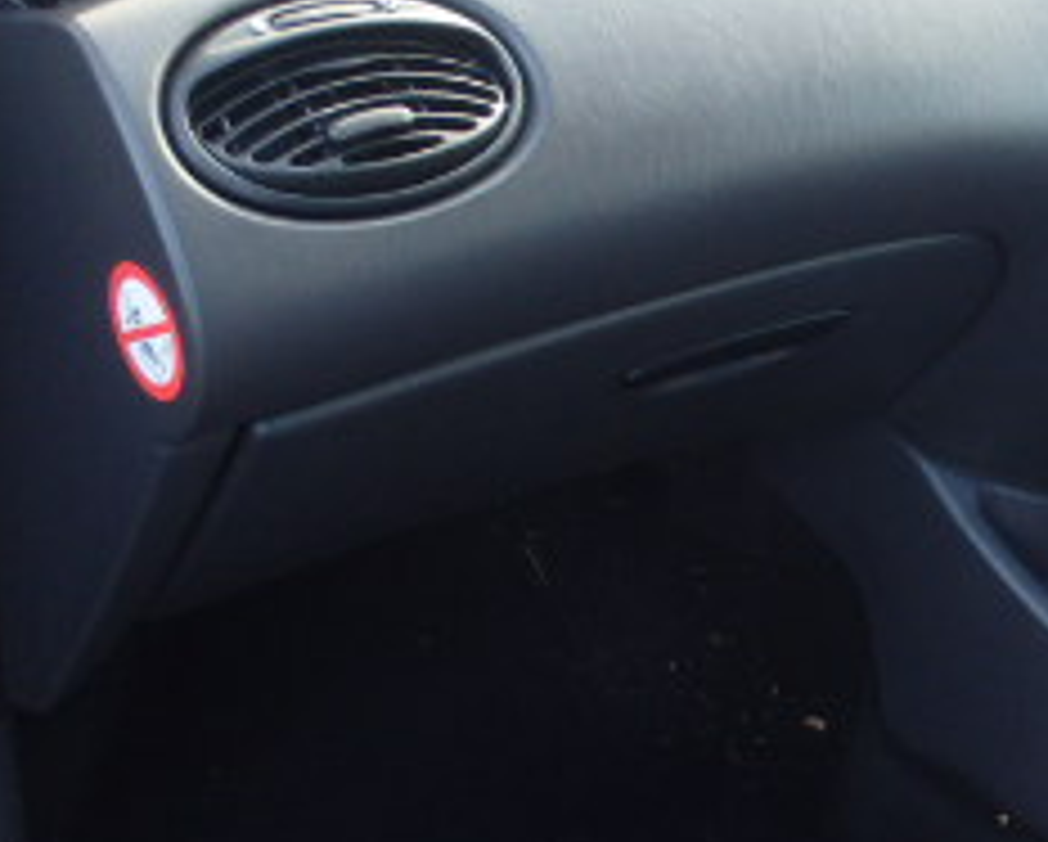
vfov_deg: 20.4
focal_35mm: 75
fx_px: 2329
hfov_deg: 22.7
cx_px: 1354
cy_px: 549
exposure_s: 1/30
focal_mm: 5
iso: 250
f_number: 3.9
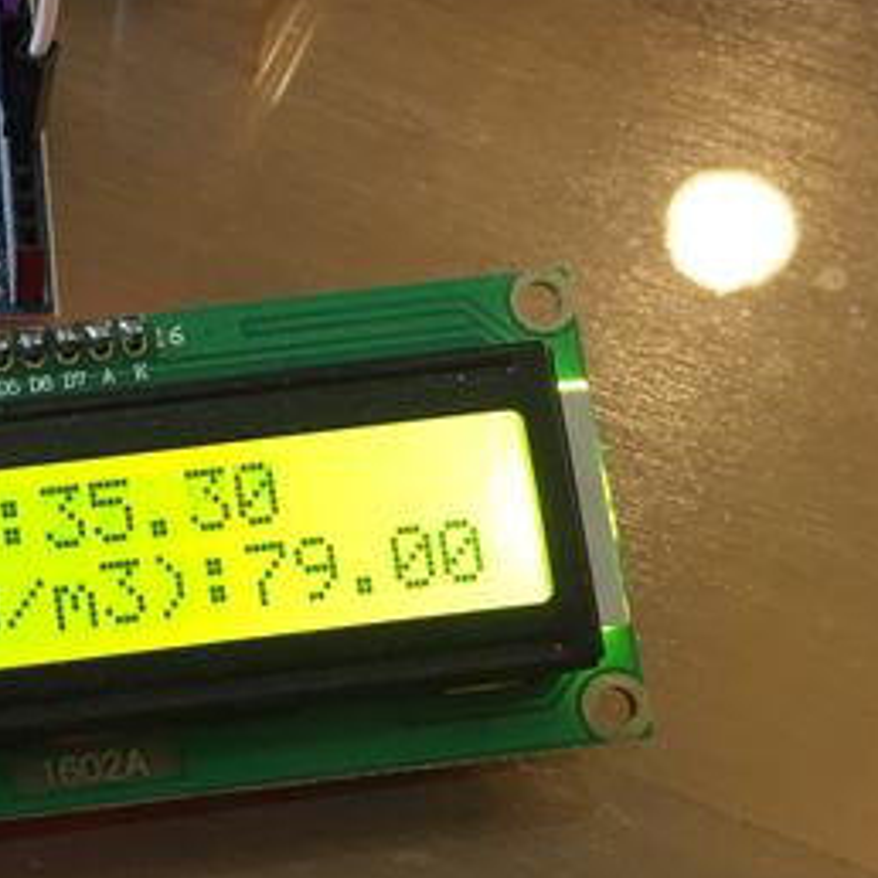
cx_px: -71
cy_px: 417
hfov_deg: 21.6
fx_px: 2181
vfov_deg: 22.8
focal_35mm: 76
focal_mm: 4.15
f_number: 2.2
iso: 100
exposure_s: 1/33
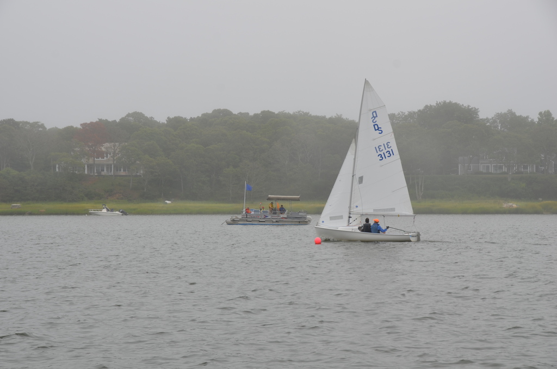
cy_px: 184
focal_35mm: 98
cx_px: 278
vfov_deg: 14.0
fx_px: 1505
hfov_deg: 21.0
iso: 100
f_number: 9
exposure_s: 1/320
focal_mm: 65
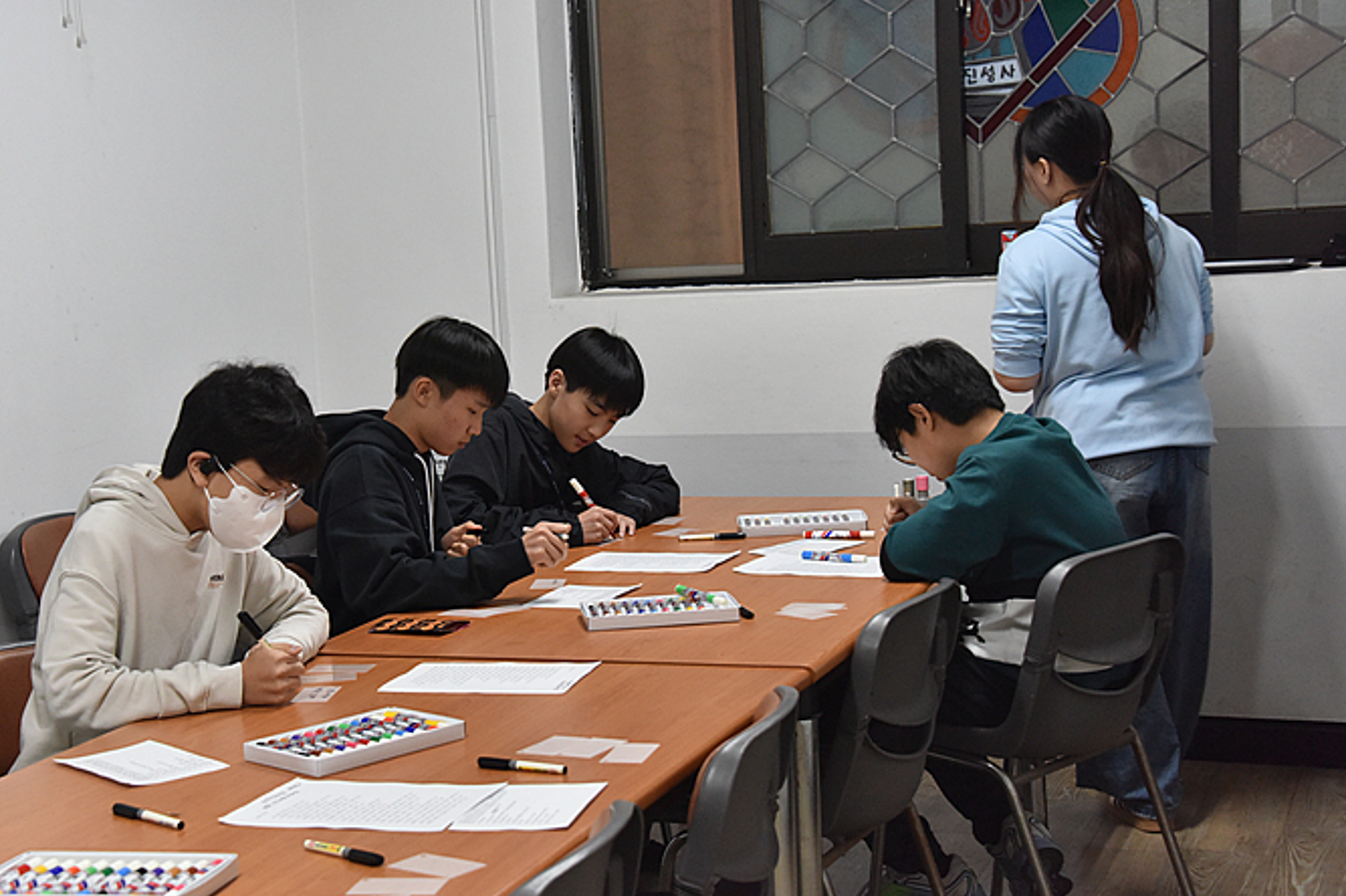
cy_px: 382
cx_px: 561
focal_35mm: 66
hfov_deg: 30.5
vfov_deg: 20.6
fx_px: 2466
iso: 2800
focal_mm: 55
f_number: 5.6
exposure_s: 1/125
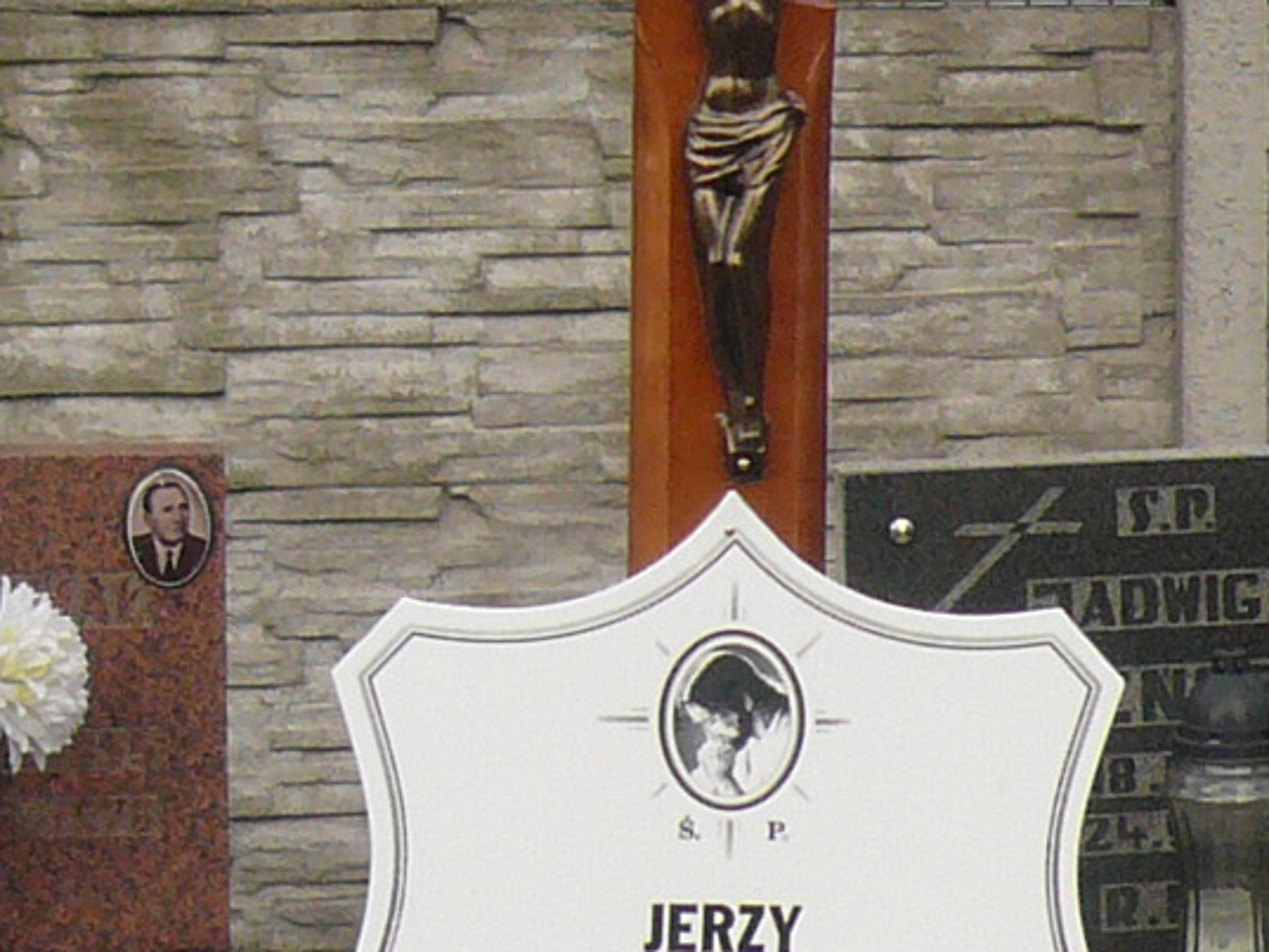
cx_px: 860
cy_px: 418
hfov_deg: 14.7
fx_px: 4913
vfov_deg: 11.1
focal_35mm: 134
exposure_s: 1/250
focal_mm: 4.9
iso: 100
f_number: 2.9
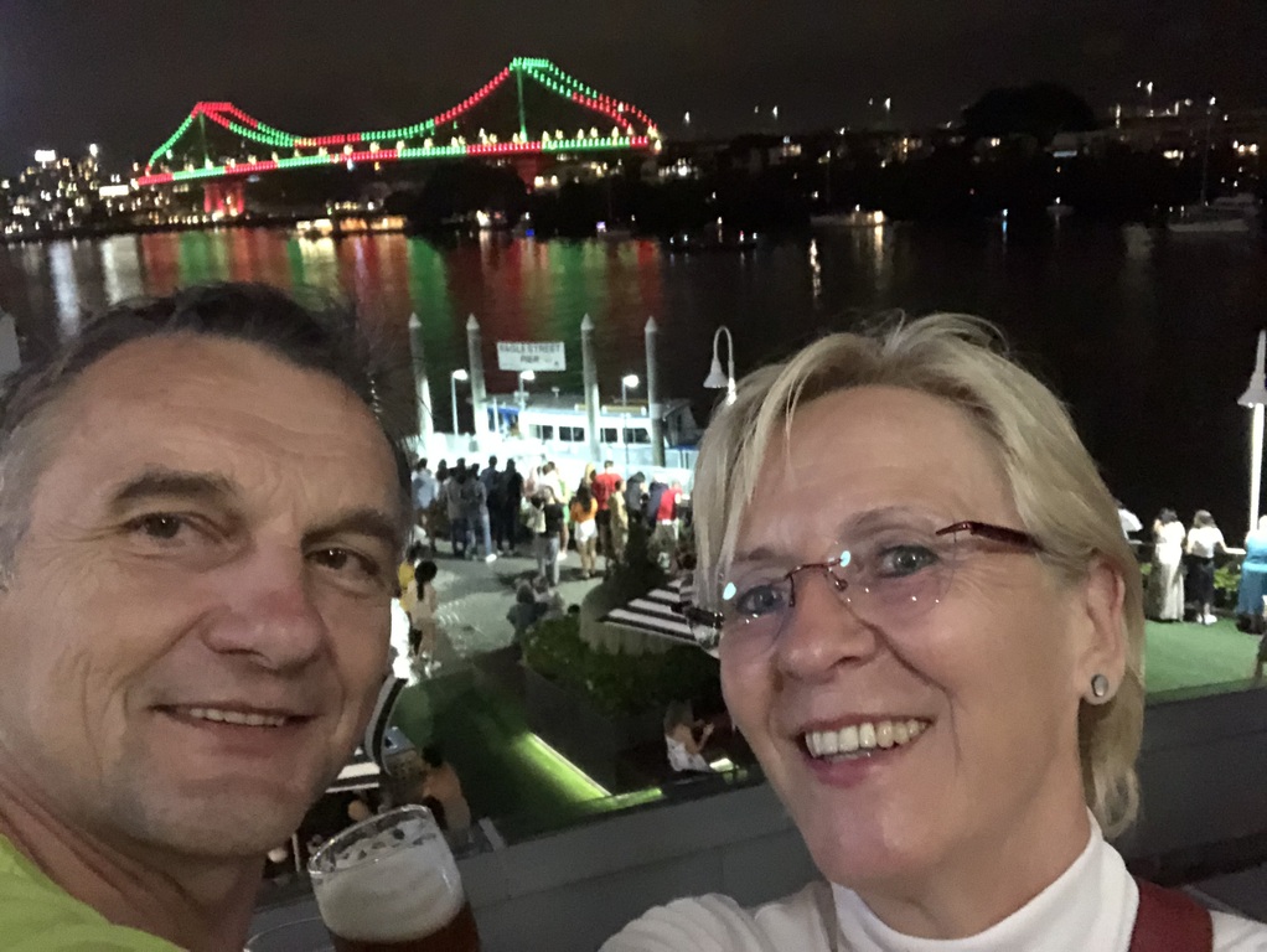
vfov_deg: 44.2
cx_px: 634
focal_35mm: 32
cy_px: 476
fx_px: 1172
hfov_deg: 56.8
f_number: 2.2
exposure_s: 1/17
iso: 1250
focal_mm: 2.87
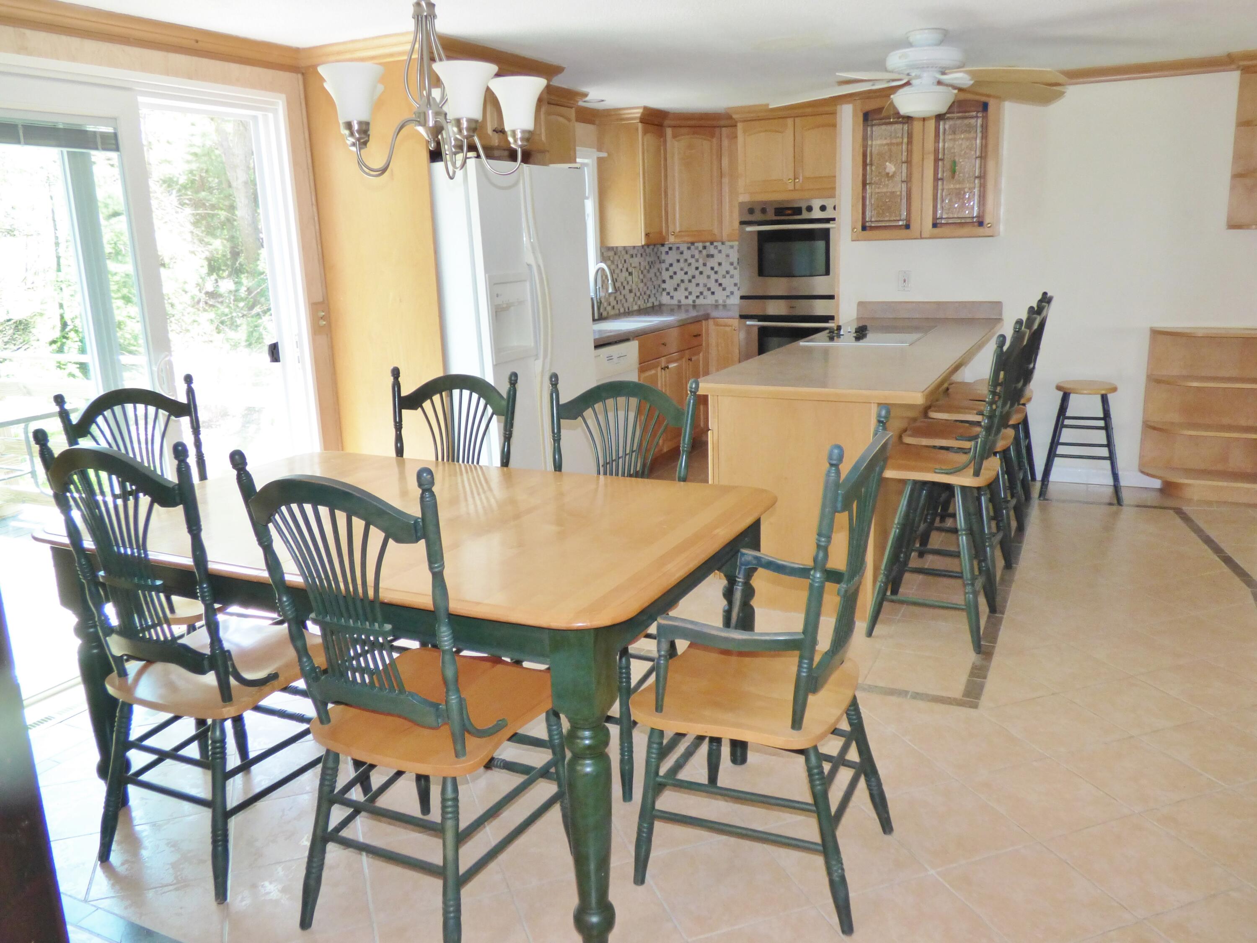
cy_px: 472
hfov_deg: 67.3
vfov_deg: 53.1
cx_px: 628
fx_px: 944
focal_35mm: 26
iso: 400
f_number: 3.1
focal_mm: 4.61
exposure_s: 1/60
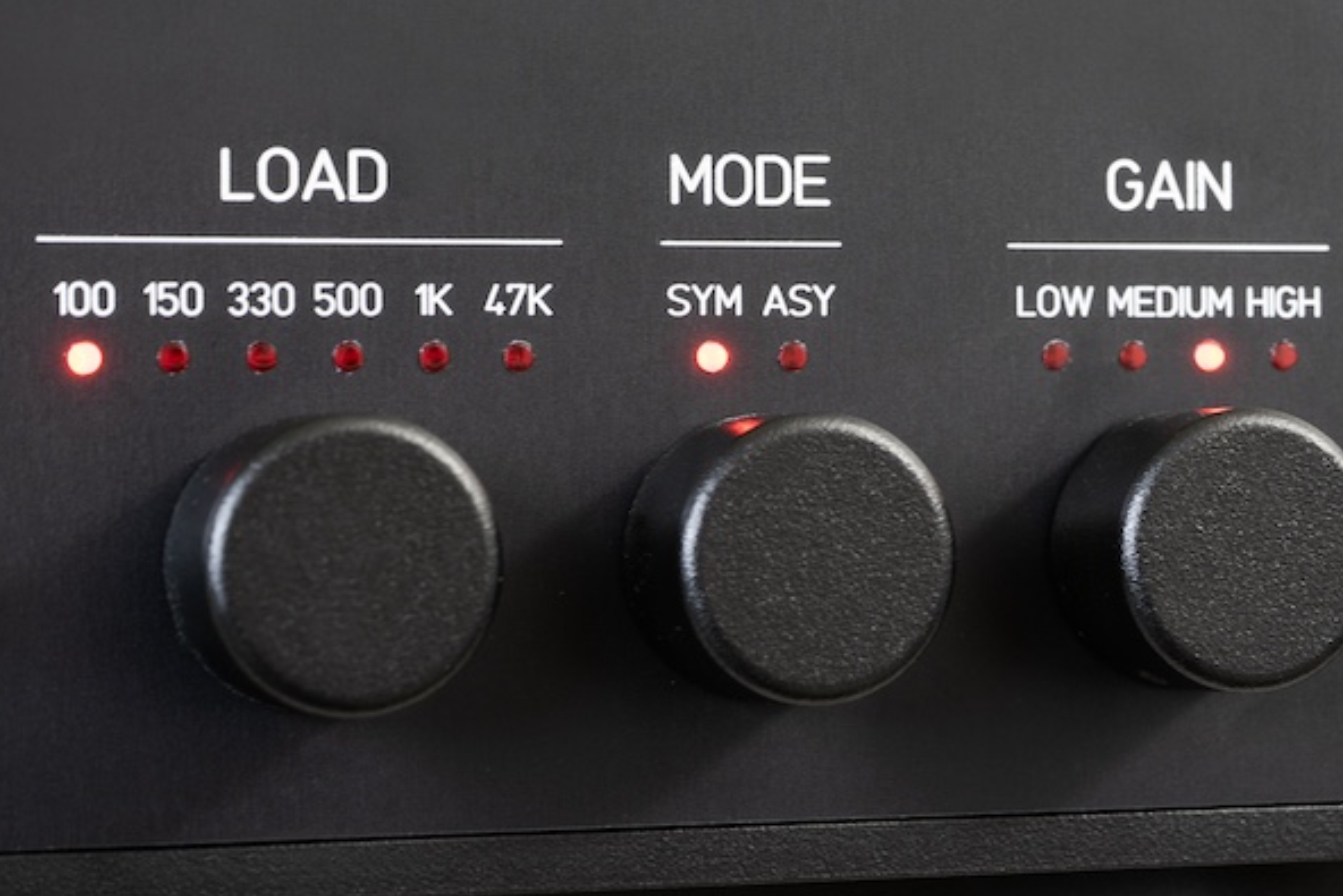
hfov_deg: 16.8
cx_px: 985
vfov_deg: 11.3
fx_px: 4515
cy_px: 403
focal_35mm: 121
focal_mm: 70
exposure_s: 1.6
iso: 125
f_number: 11
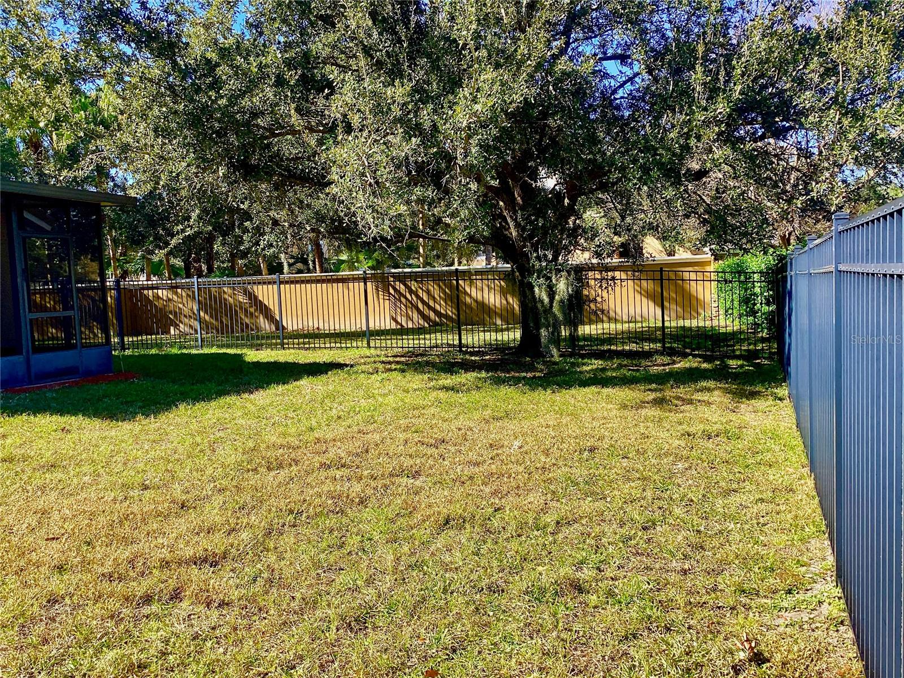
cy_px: 339
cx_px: 452
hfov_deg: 58.4
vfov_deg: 45.4
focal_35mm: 31
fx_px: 810
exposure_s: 1/438
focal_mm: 3.3
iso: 25
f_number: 2.4
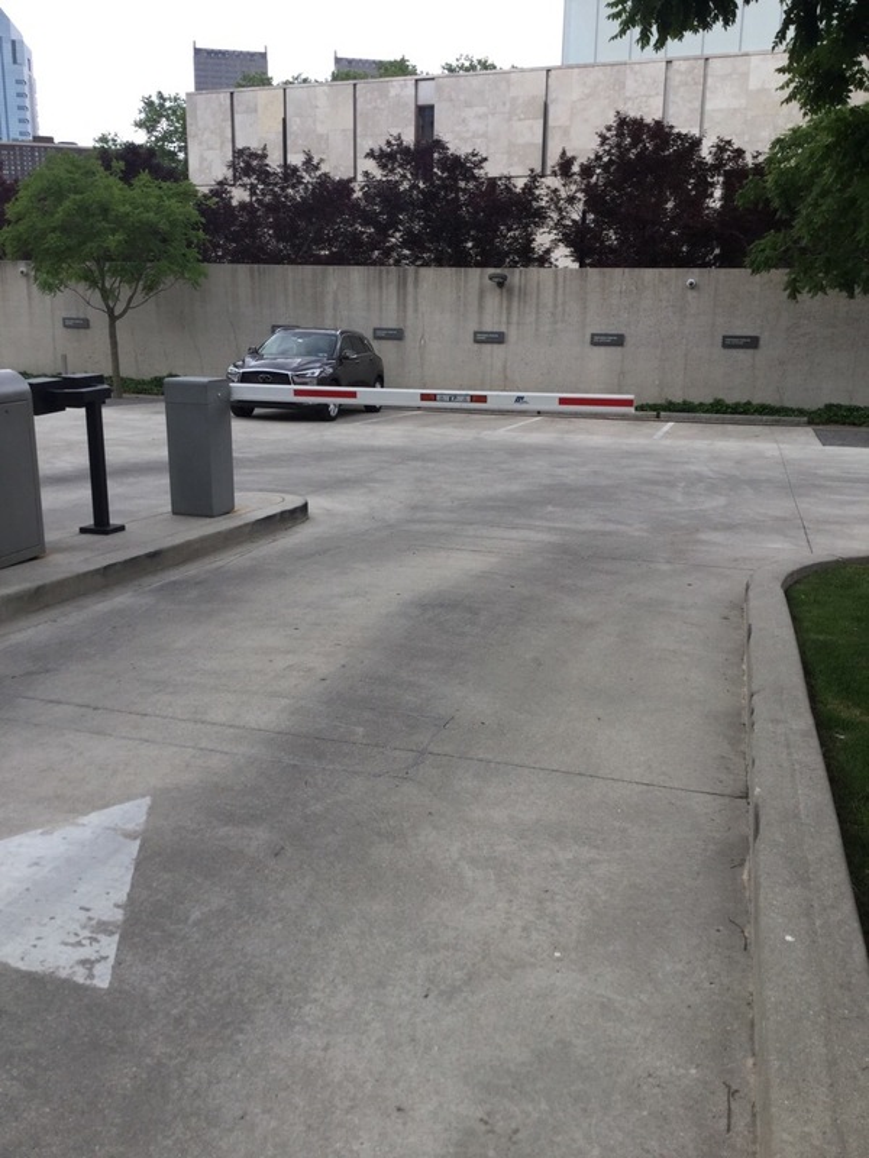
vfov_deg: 58.4
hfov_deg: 45.4
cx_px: 434
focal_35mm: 31
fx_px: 1038
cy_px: 579
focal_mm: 3.3
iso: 25
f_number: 2.4
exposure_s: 1/319
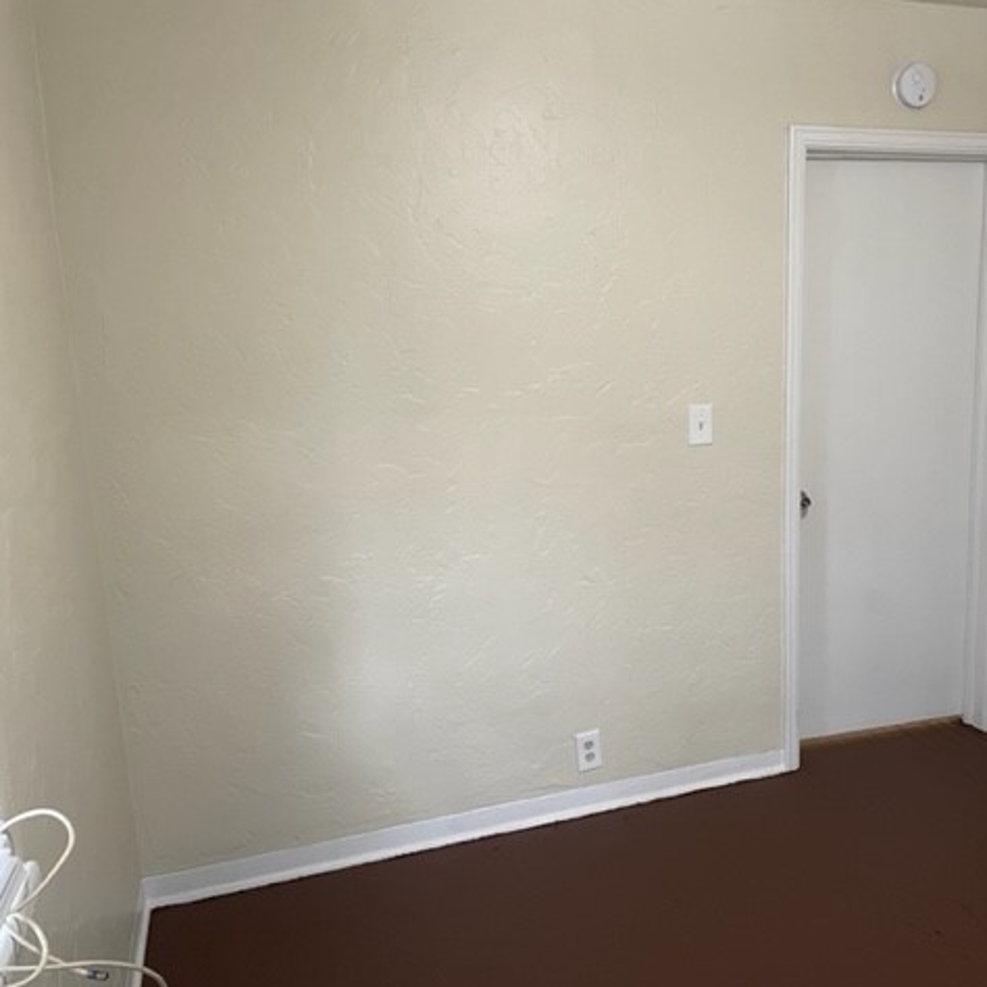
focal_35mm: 31
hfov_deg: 51.5
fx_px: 1000
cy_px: 498
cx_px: 662
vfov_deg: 52.5
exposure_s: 1/60
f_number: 1.6
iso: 160
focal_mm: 4.2
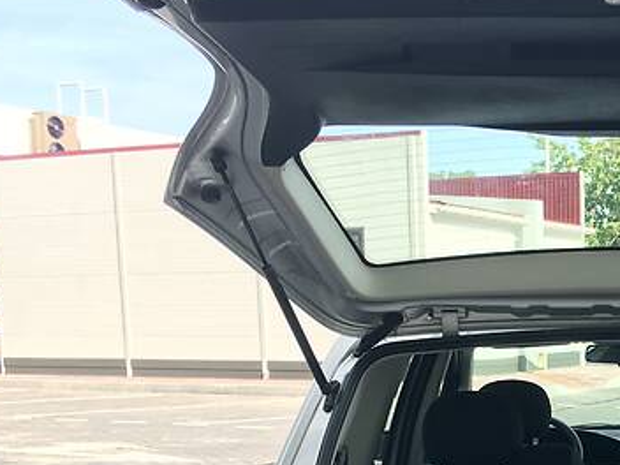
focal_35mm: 66
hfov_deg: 27.9
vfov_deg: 21.4
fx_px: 1182
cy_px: 476
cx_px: 595
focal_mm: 4.2
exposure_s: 1/199
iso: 25
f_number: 2.2
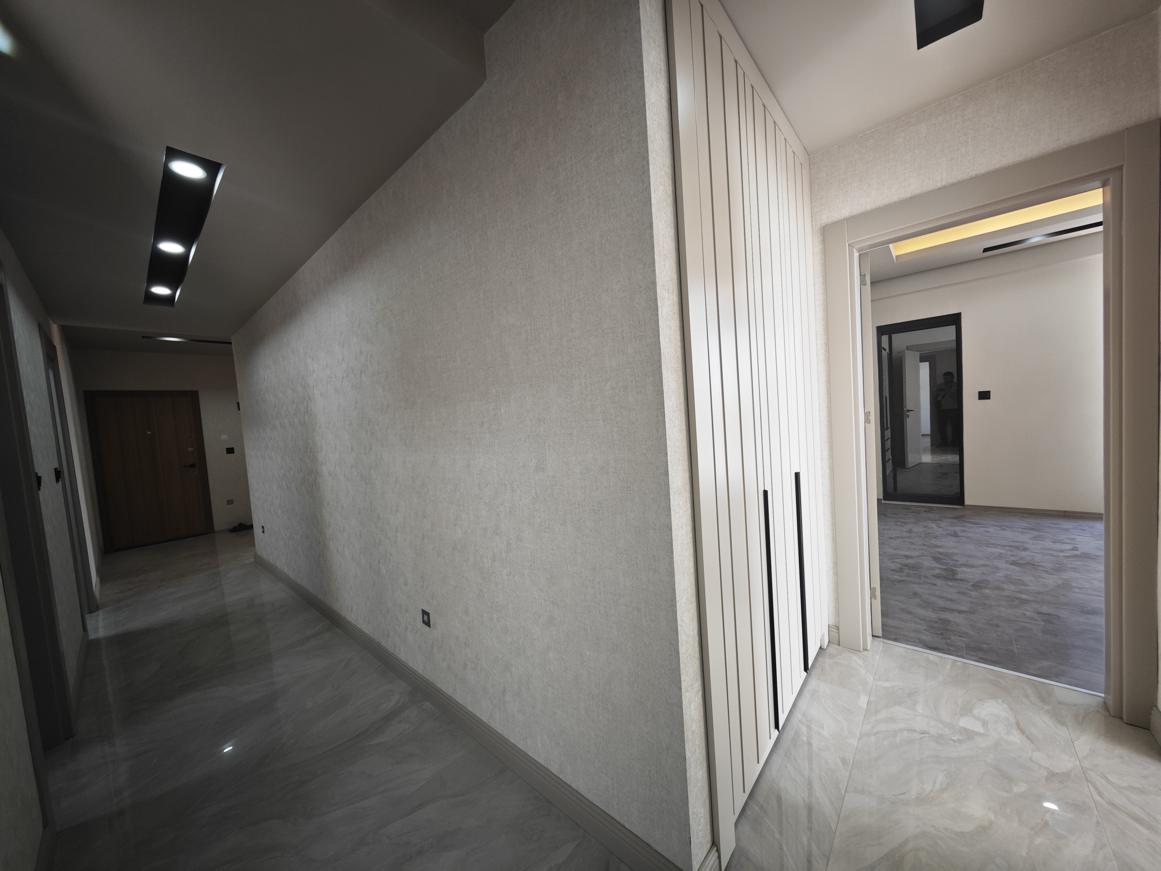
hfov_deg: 110.5
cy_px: 436
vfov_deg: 94.5
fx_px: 402
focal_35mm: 12
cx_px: 580
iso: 125
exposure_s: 1/50
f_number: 1.8
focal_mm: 2.03
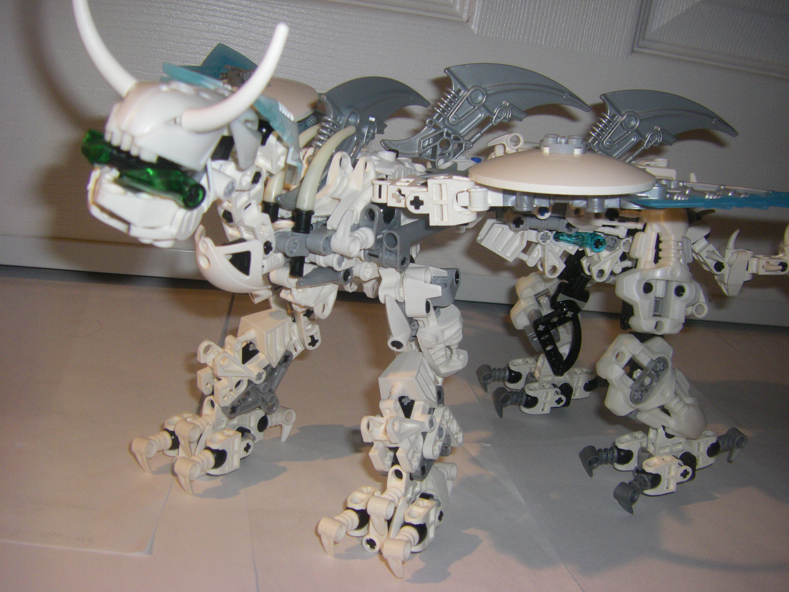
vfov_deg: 36.8
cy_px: 292
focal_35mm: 39
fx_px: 889
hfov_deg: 47.9
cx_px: 394
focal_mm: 6.3
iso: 200
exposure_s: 1/50
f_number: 3.5
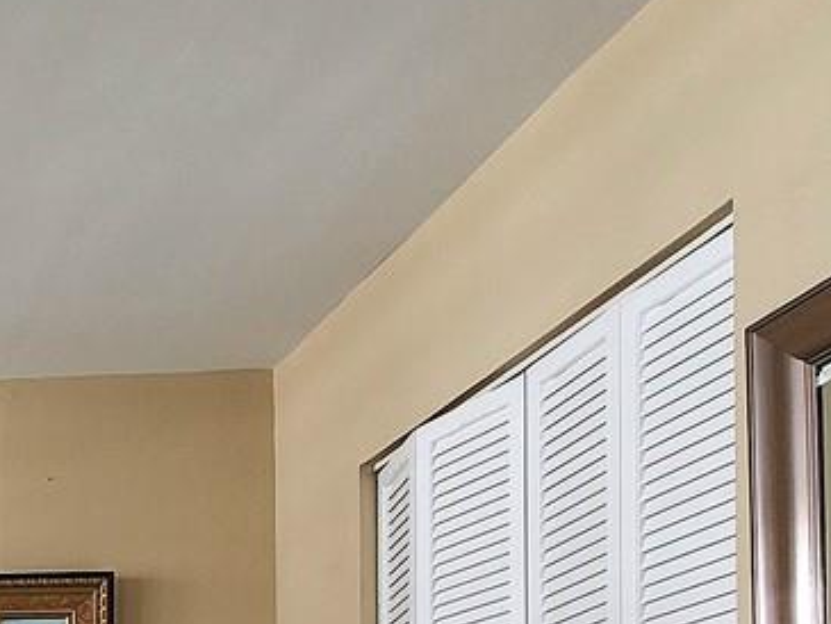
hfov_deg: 24.4
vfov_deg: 21.1
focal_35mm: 57
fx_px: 1369
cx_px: -480
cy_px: 970
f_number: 2.2
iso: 50
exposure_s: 1/60.2
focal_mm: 2.2
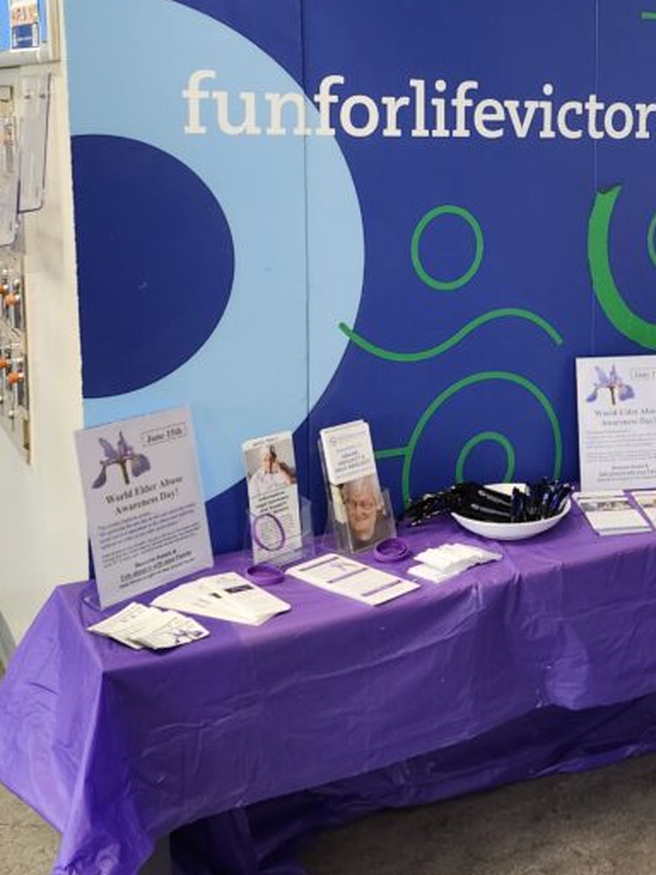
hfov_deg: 29.7
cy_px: 258
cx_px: 630
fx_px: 1162
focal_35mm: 46
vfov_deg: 40.5
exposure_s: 1/120
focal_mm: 5.54
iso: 400
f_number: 1.8
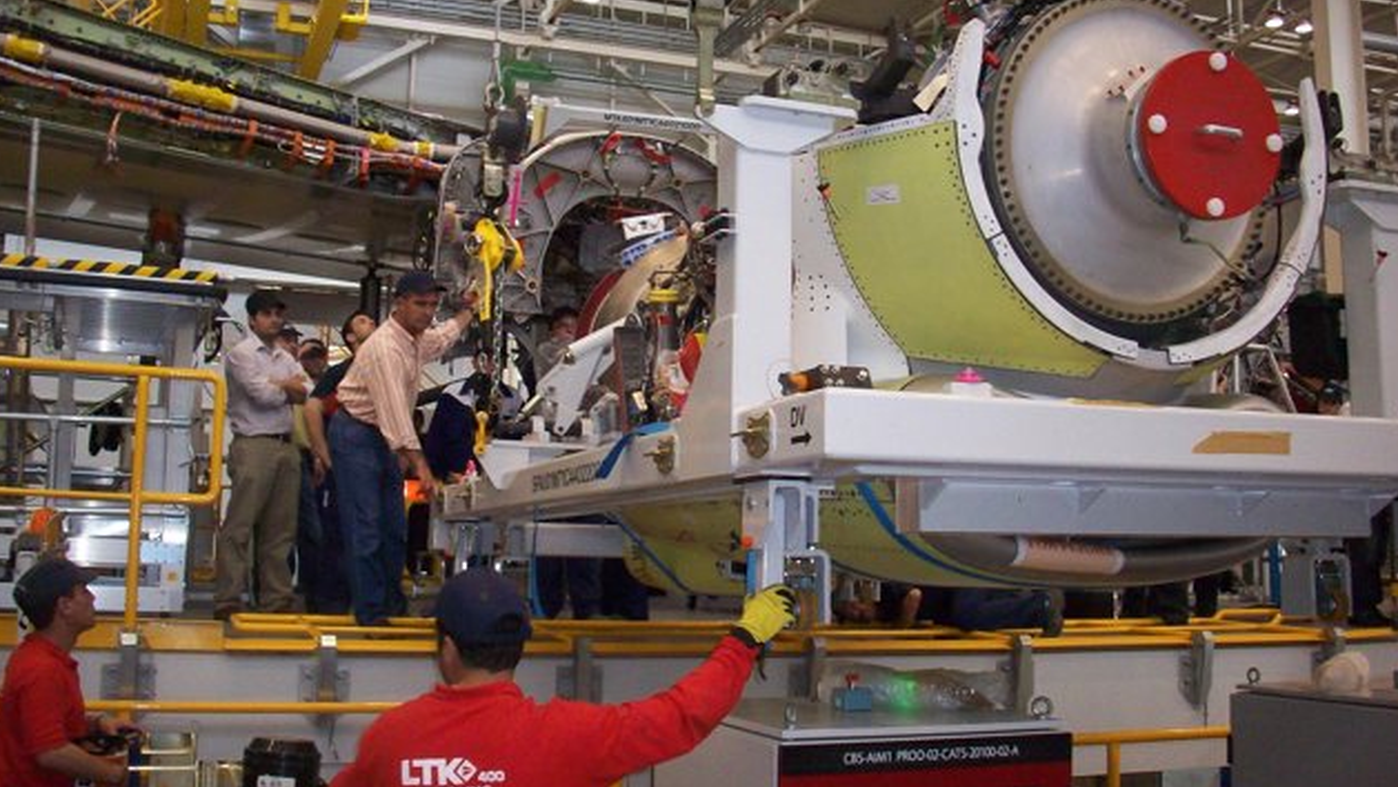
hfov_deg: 49.4
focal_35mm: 41
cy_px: 347
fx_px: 1520
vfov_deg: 29.0
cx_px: 693
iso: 200
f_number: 2.8
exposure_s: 1/64
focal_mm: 6.2
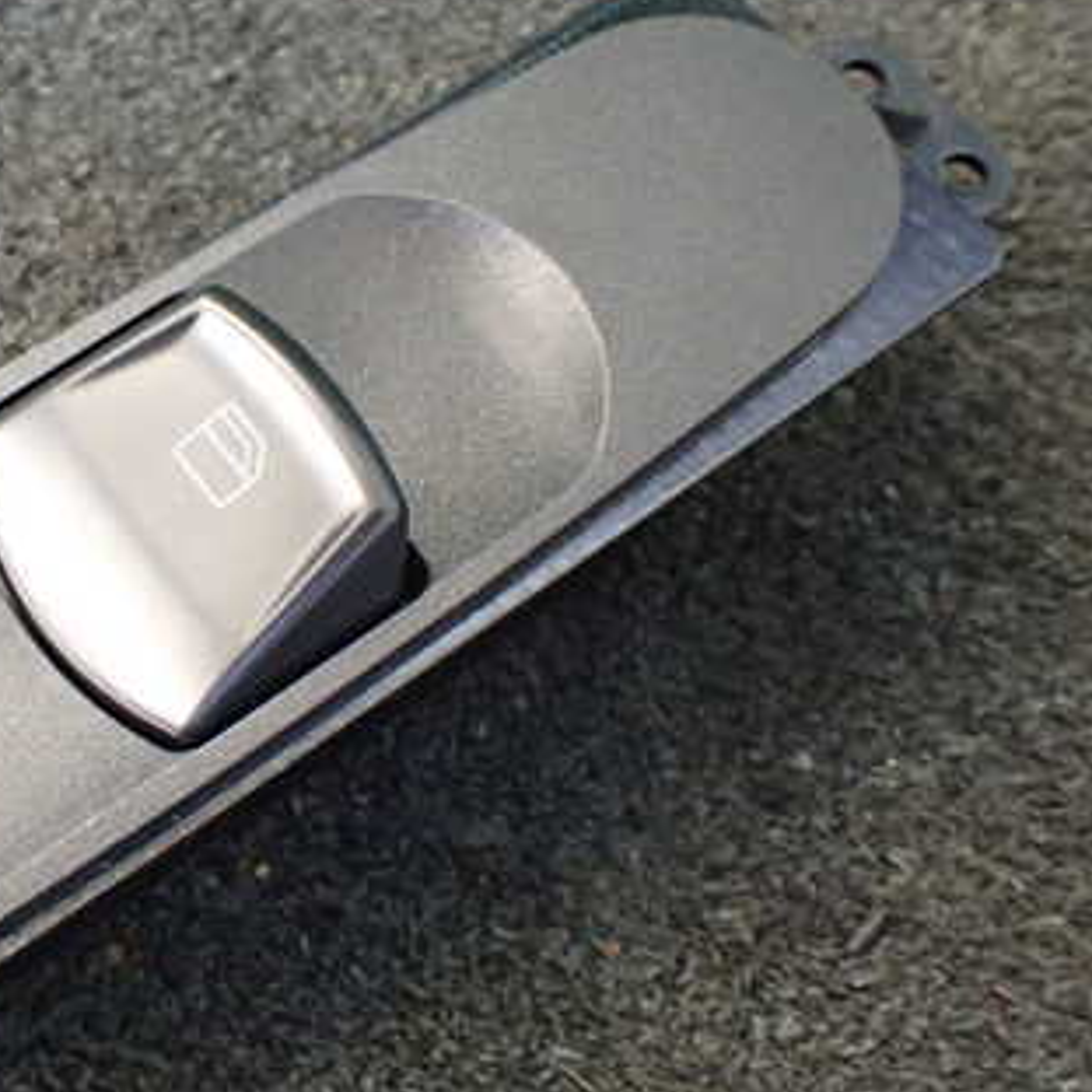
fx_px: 1820
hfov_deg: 31.7
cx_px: 102
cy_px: 567
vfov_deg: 33.4
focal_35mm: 51
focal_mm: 5.4
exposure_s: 1/80
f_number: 2.3
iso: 800
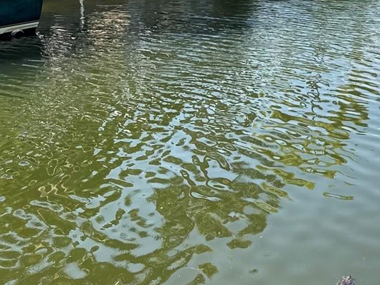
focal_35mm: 71
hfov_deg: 24.3
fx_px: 780
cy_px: -15
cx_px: 478
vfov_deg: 20.0
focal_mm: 6.86
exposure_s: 1/1083
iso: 80
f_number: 1.78
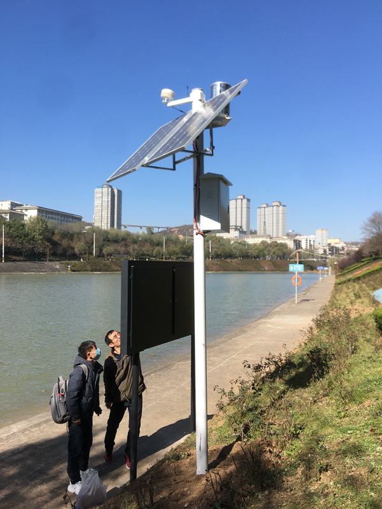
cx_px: 191
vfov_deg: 61.7
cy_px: 254
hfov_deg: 48.2
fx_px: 427
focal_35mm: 29
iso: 25
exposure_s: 1/1131
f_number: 2.2
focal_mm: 4.15
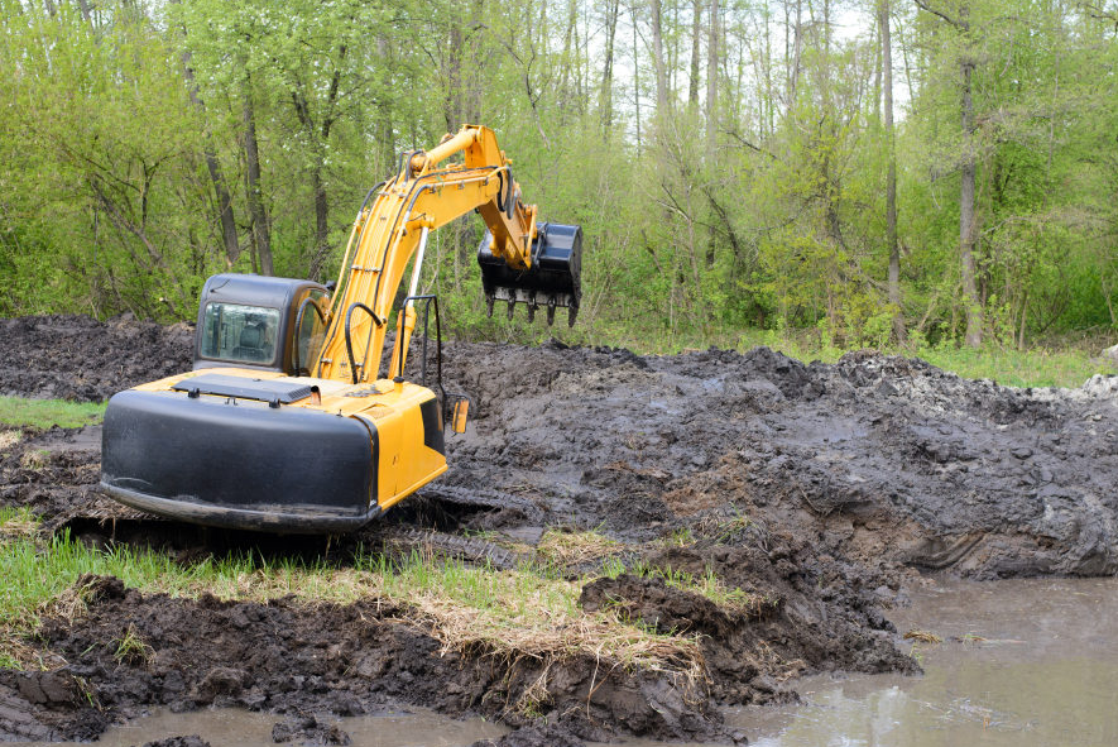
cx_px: 581
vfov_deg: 22.3
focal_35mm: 61
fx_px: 1895
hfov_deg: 32.9
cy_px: 429
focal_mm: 50
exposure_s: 1/400
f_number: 5.6
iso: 400
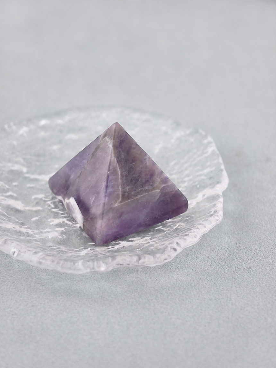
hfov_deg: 17.2
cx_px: 139
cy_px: 184
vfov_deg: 22.8
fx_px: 914
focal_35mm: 86
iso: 125
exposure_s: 1/160
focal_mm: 22.48
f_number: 2.67
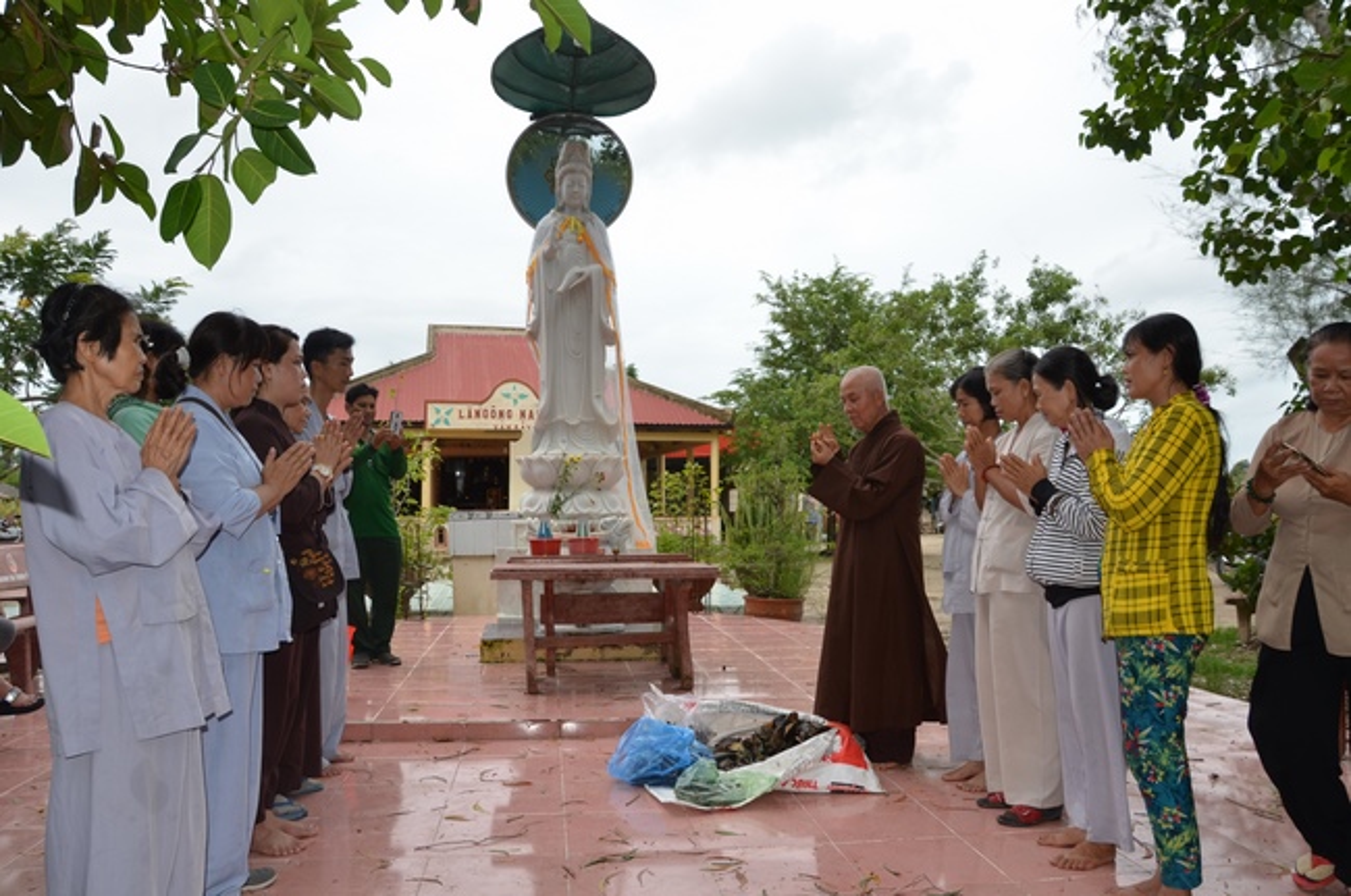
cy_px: 448
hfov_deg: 67.5
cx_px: 676
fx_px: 1011
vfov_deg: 47.8
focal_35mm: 27
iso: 250
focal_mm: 18
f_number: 10
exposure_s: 1/250
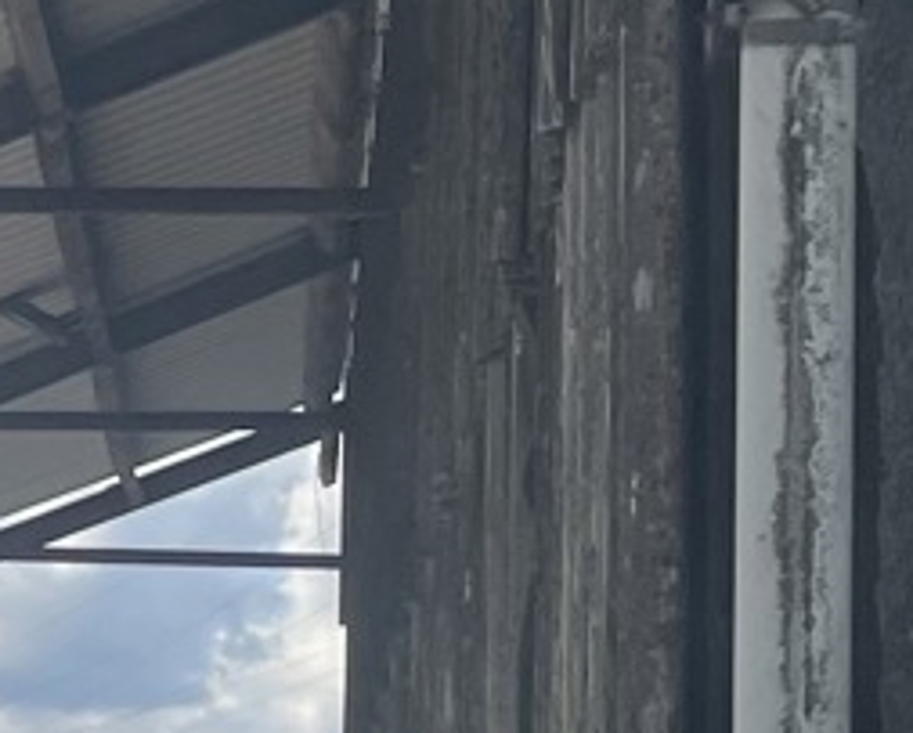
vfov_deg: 8.4
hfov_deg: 9.6
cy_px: 325
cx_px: -1014
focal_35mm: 185
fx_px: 5005
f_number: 1.6
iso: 32
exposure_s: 1/7407
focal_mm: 5.1
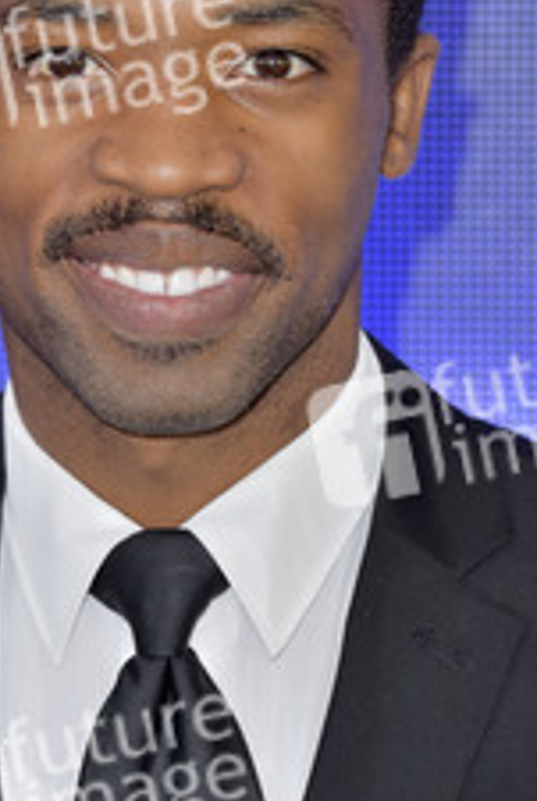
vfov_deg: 5.0
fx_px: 9086
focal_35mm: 408
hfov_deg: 3.4
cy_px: 246
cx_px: 169
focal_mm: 230
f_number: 7.1
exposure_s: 1/250
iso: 320
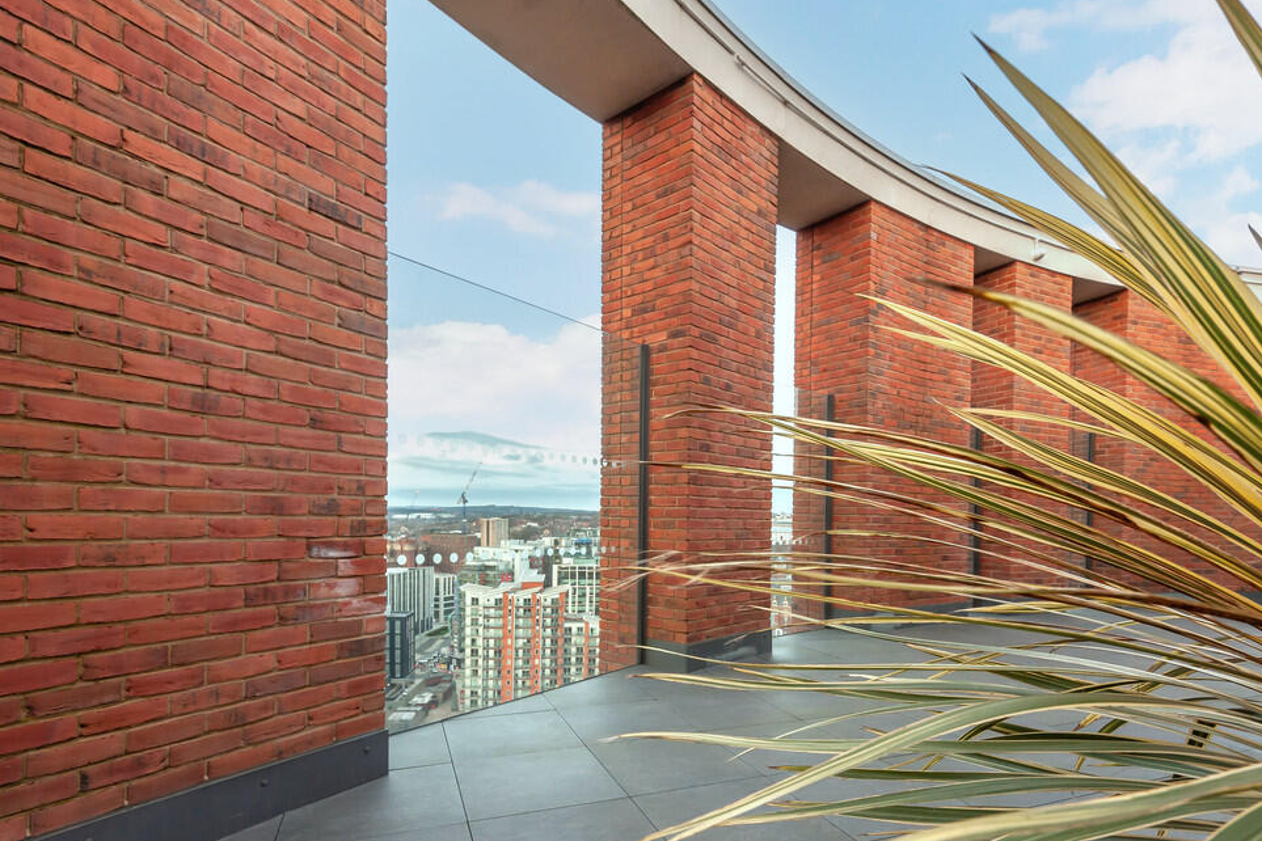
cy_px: 405
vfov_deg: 70.4
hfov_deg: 93.2
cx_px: 660
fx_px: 596
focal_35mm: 17
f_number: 8
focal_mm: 16
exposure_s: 1/100
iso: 1000
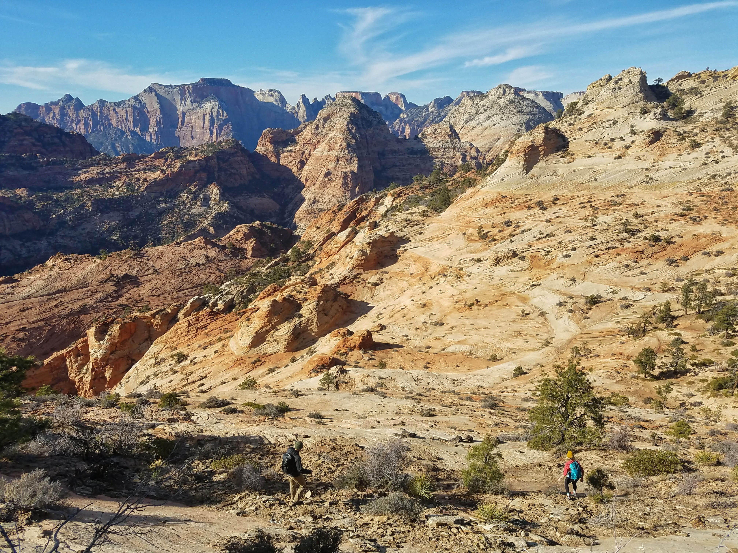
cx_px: 369
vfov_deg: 53.1
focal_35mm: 26
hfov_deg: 67.3
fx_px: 554
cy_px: 276
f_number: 1.7
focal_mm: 4.2
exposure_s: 1/2288
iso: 50
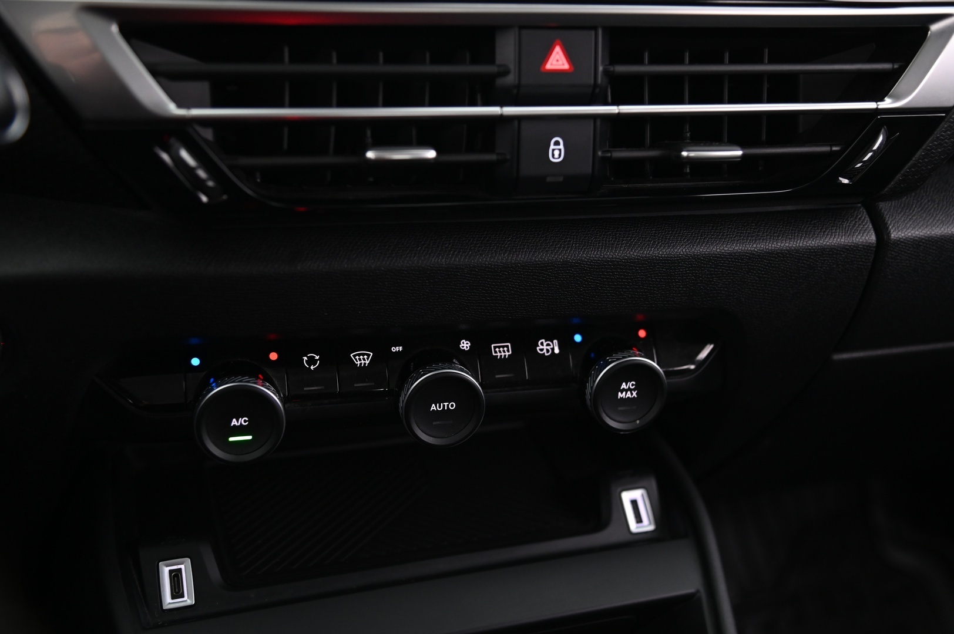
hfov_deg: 44.5
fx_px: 1165
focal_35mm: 44
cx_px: 477
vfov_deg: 30.5
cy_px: 317
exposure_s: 1/13
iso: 2000
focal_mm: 44
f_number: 4
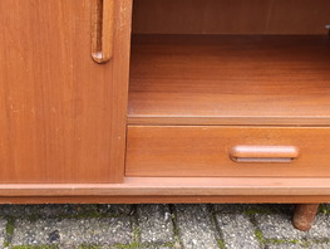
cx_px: 110
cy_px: 62
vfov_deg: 29.3
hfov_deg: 38.4
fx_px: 468
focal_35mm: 49
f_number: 1.6
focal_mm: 6.14
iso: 800
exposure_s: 1/100
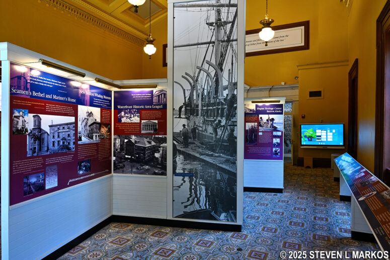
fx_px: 260
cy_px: 130
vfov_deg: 53.2
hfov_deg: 73.7
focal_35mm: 24
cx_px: 195
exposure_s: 1/10
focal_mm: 24
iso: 500
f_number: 11
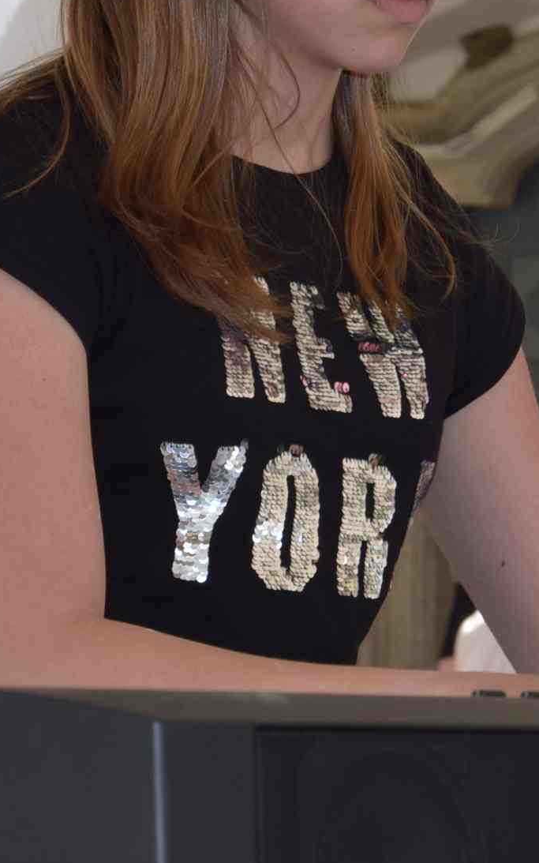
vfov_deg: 8.6
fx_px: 5712
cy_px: 249
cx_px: 275
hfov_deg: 5.4
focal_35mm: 243
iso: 100
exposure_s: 1/200
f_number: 8
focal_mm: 58
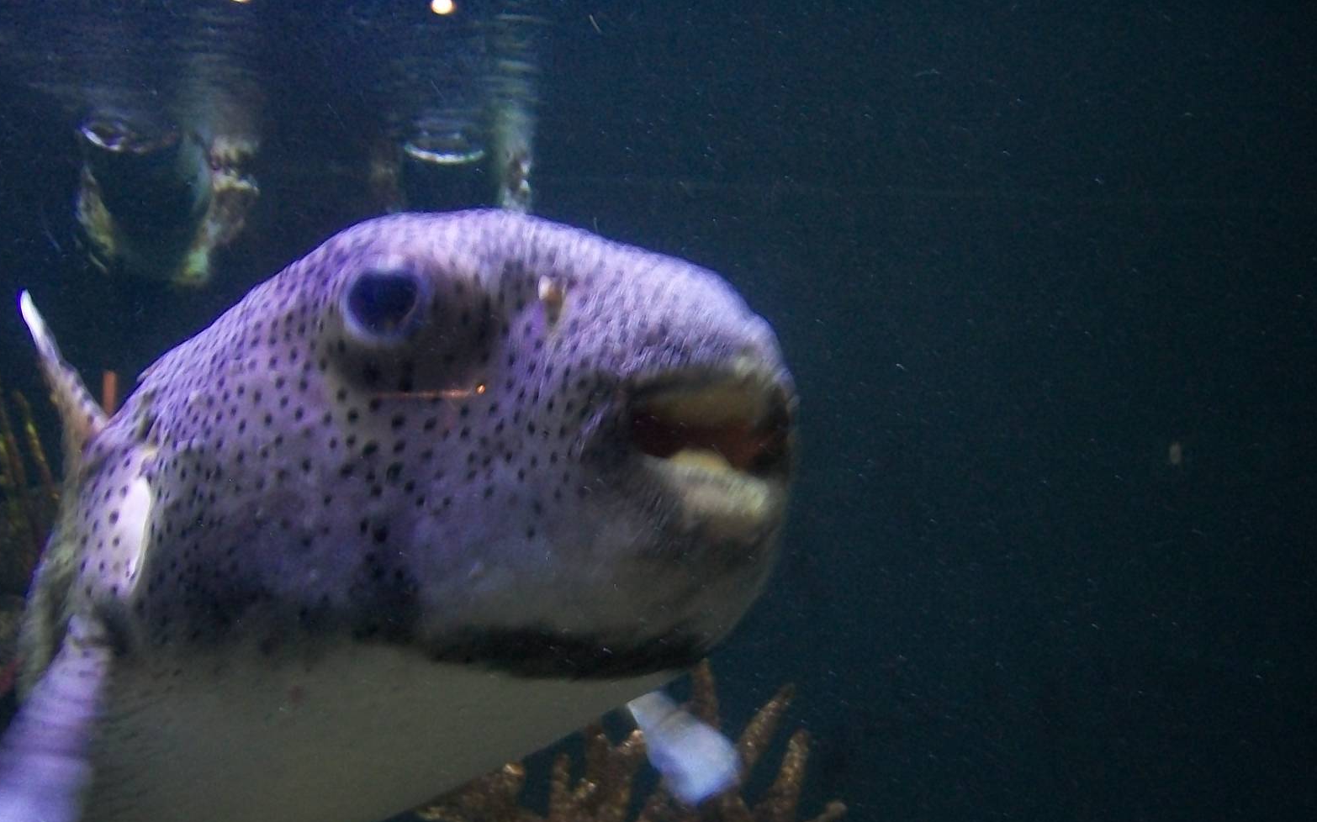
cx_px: 660
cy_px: 490
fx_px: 1400
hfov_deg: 50.4
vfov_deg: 32.7
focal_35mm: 39
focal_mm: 6
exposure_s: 1/8
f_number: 2.7
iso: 240
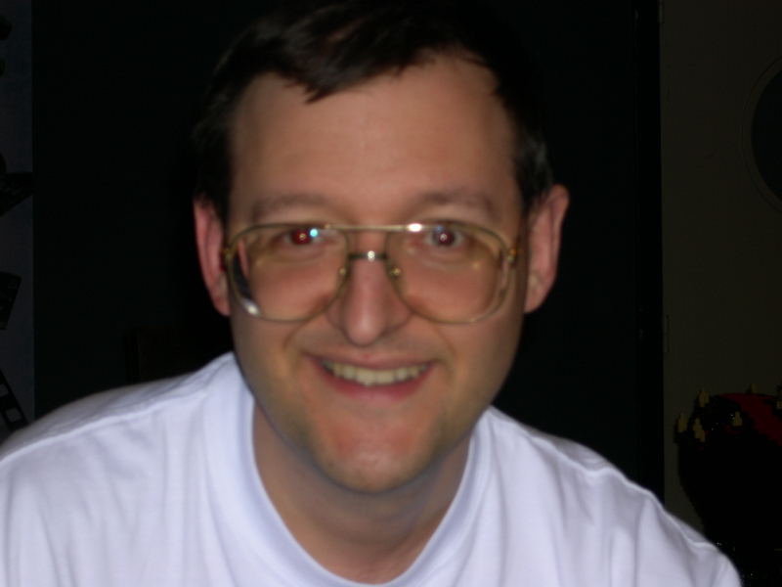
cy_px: 294
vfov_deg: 14.5
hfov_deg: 19.3
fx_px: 2304
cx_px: 391
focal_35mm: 102
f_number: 4.8
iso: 100
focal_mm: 21.6
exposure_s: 1/60
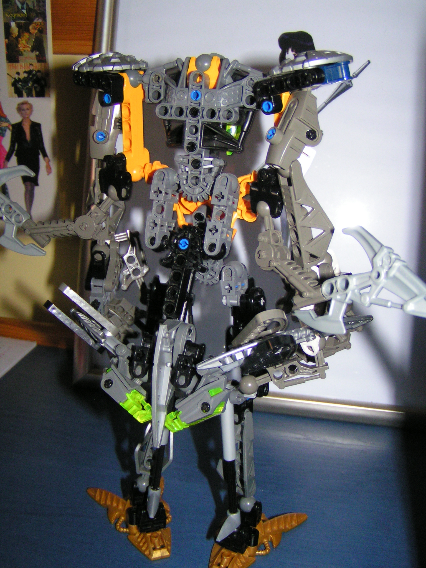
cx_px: 213
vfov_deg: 49.0
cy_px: 284
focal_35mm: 38
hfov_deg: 37.7
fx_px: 624
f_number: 2.8
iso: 200
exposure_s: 1/40
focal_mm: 5.8
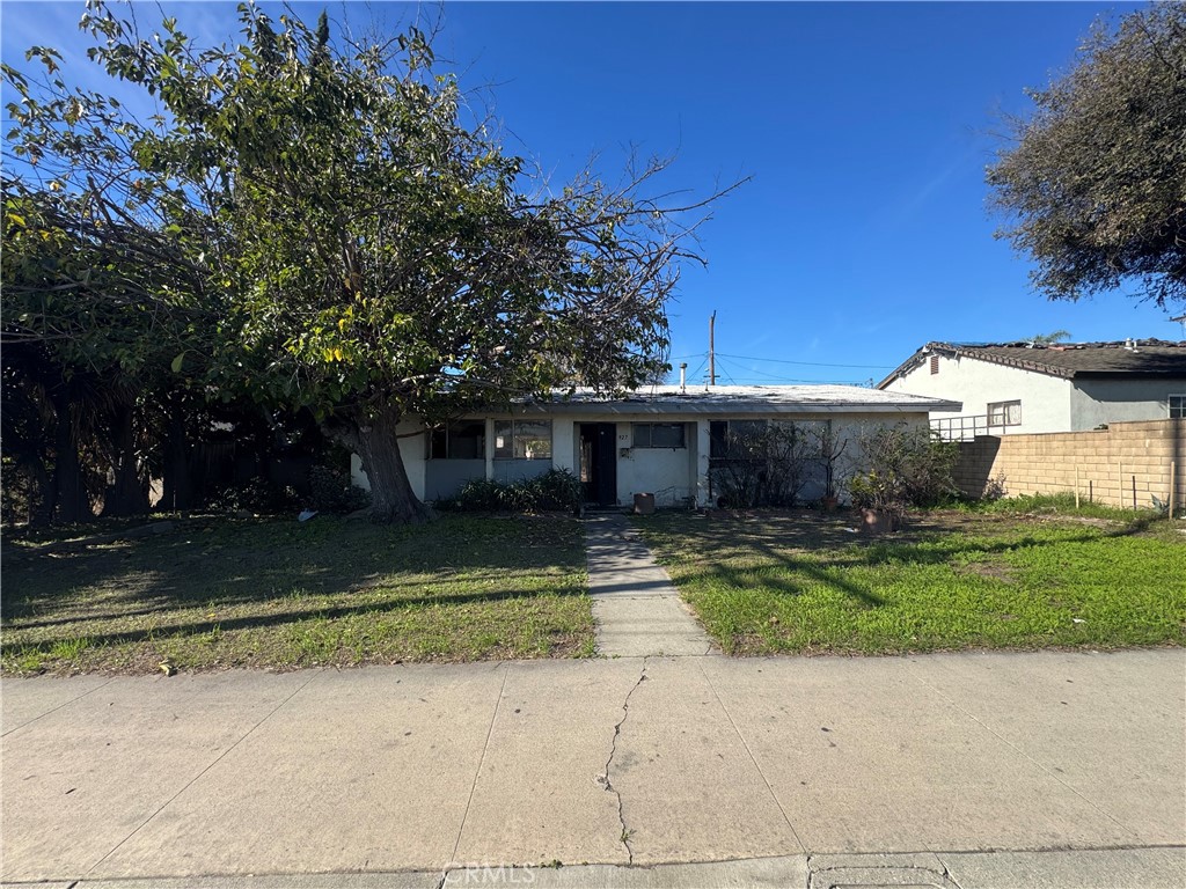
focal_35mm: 14
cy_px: 444
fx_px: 480
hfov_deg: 102.1
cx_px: 593
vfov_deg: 85.7
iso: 40
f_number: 2.2
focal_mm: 2.22
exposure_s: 1/771
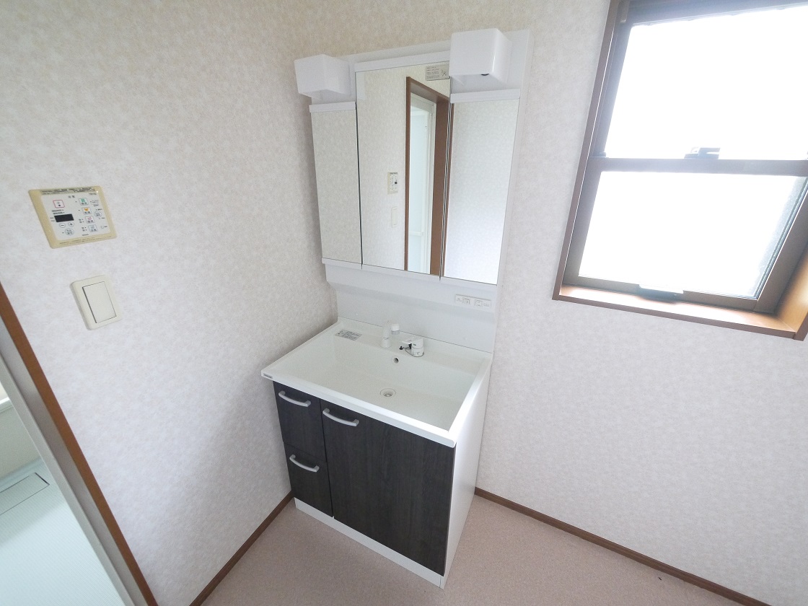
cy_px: 303
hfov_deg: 102.1
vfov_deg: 85.7
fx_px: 327
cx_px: 404
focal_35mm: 14
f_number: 4
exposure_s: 1/40
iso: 1600
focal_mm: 7
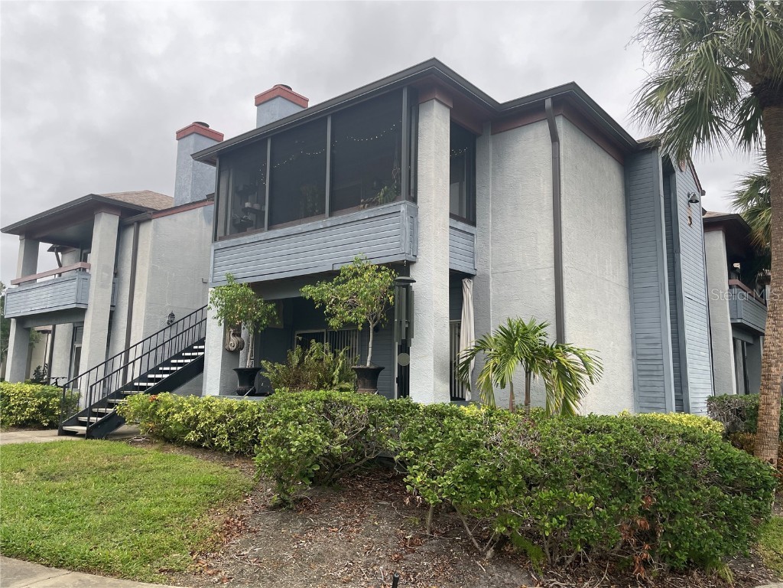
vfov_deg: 53.1
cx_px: 392
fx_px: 588
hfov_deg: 67.3
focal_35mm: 26
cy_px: 294
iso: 50
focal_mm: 4.2
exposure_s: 1/121
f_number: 1.6
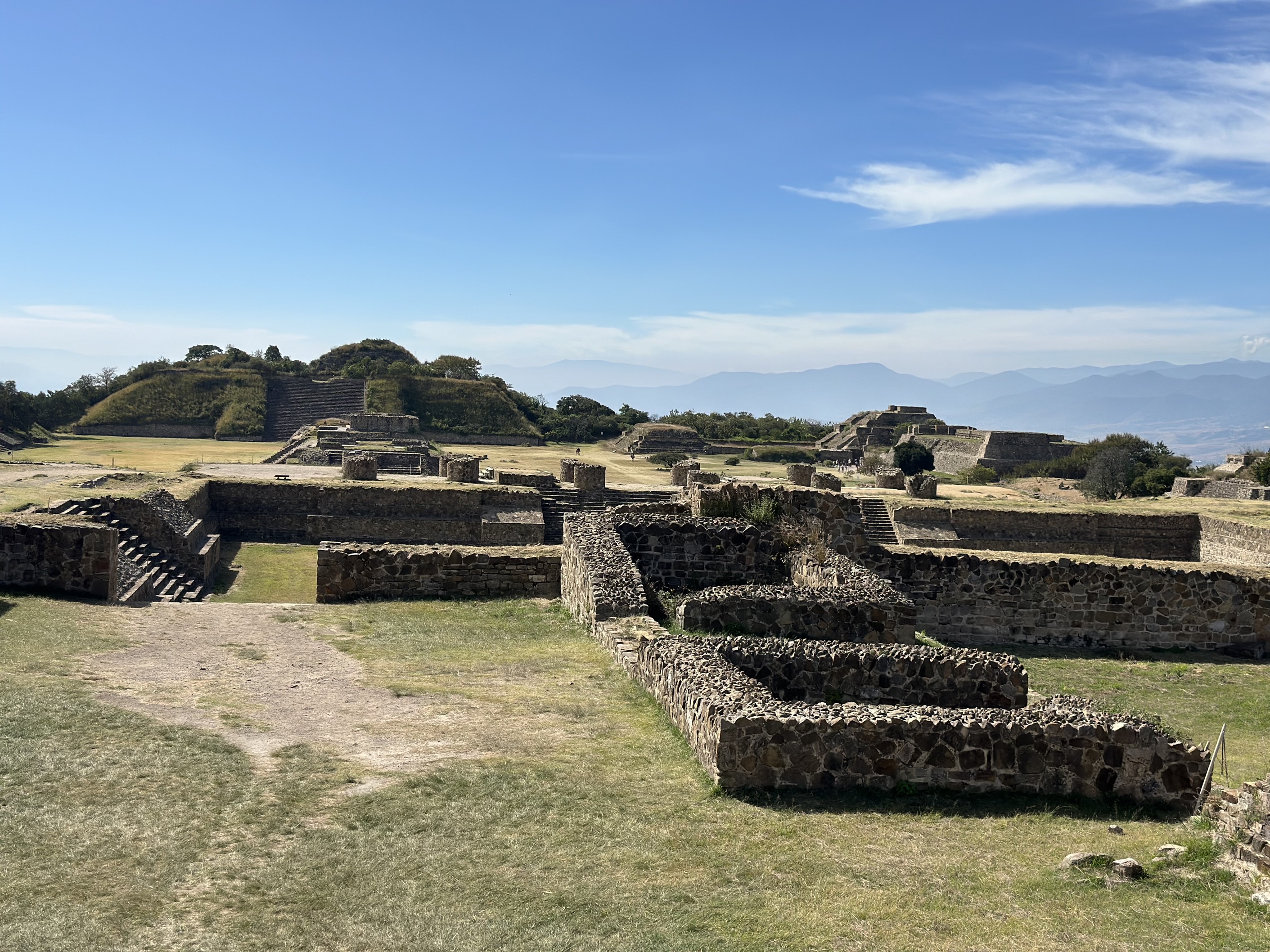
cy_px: 476
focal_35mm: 48
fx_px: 1761
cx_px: 635
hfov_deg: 39.7
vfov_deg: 30.3
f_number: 1.78
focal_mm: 6.86
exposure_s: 1/8197
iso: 80
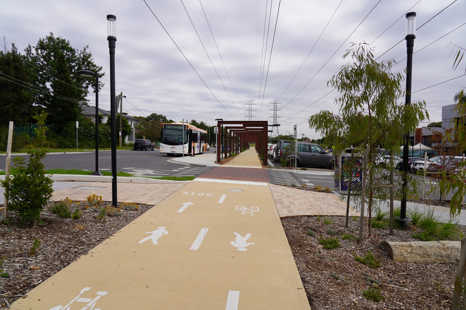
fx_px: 311
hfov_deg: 73.8
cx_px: 233
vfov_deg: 53.1
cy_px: 155
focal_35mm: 24
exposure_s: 1/200
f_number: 10
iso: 100
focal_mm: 24
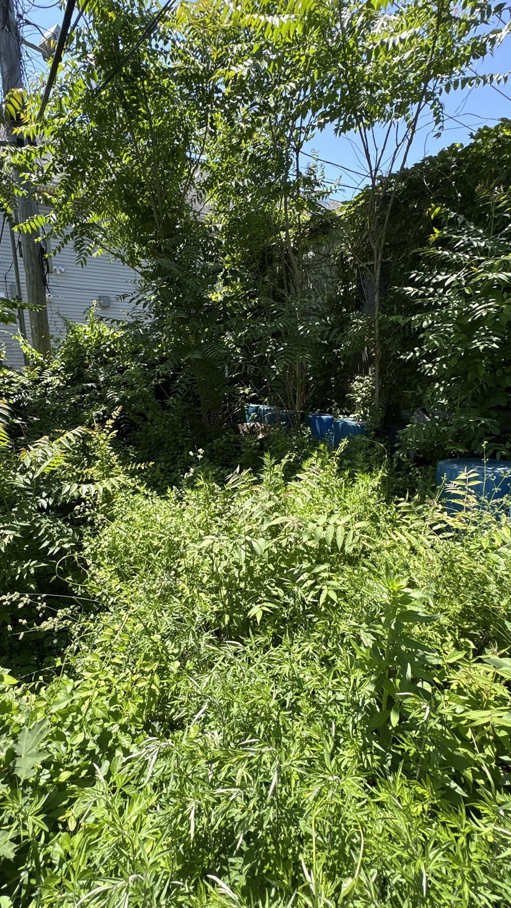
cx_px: 245
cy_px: 441
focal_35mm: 16
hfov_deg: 67.1
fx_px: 385
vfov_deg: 99.3
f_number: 2.2
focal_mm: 2.22
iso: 40
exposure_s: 1/418
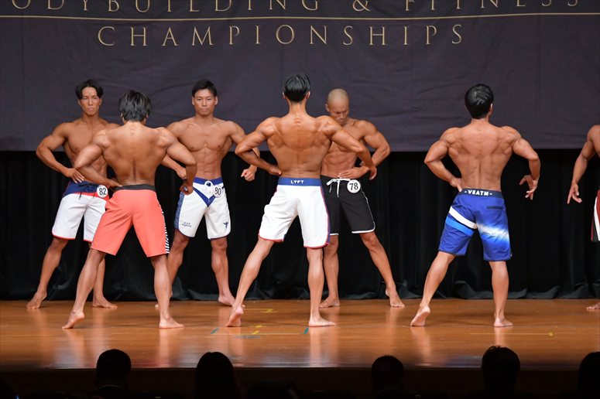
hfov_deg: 10.2
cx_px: 300
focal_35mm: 202
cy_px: 200
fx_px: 3365
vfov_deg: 6.8
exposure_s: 1/400
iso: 5000
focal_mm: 135
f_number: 5.6
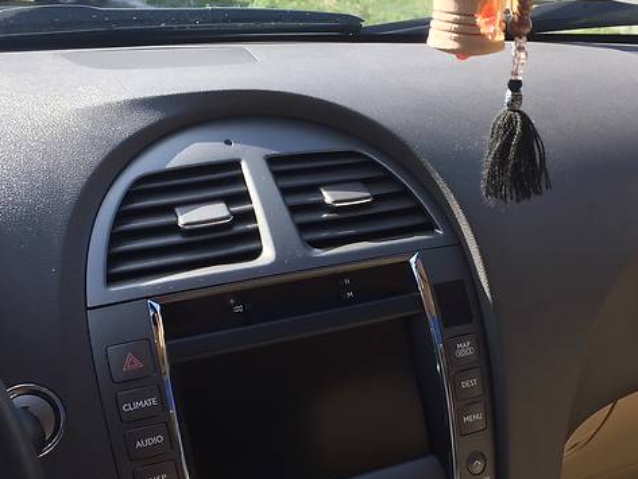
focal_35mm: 49
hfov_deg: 38.6
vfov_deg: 29.6
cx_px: 403
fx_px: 903
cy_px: 285
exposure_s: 1/278
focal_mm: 4.2
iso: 32
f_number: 2.2
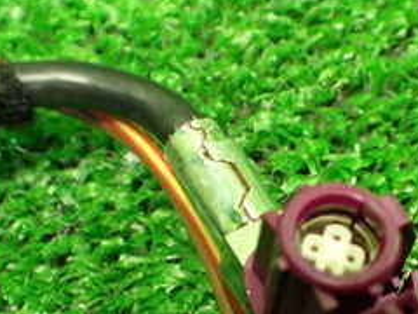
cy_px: 274
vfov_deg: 19.3
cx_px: 280
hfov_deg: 25.8
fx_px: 906
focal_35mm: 75
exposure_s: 1/60
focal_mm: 5.4
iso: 800
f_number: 2.3
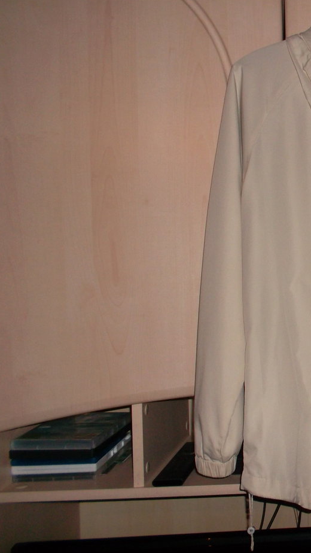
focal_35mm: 44
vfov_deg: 46.4
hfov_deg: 24.1
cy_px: 272
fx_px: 645
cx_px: 394
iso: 100
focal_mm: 4.1
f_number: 3.3
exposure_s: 1/45
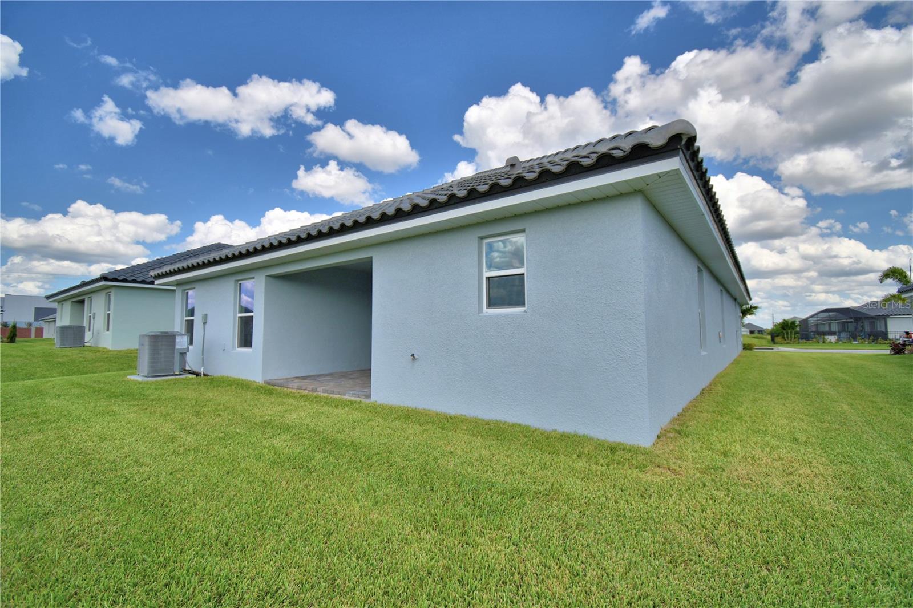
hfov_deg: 100.4
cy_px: 304
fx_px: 380
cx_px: 456
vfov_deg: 77.3
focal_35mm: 15
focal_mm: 10
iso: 100
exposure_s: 1/1250
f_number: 4.5
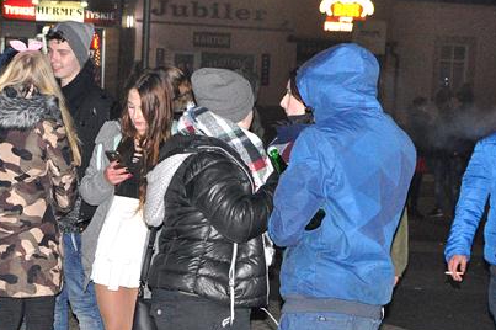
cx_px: 249
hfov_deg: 21.5
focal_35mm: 95
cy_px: 238
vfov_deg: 14.3
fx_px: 1308
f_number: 5.6
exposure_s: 1/60
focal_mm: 30
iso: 3200
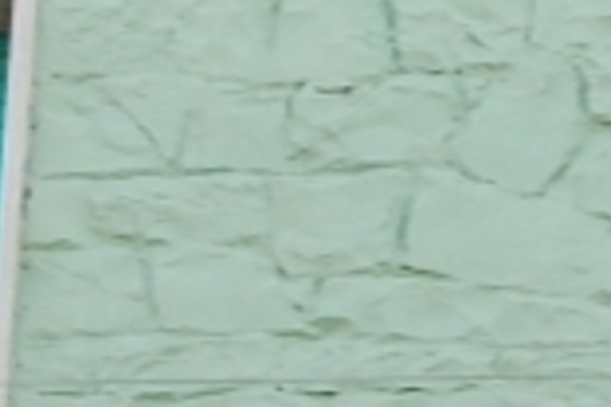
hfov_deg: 6.8
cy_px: -352
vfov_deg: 4.5
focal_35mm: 300
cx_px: 599
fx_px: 5091
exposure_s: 1/100
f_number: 11
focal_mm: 26
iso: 400
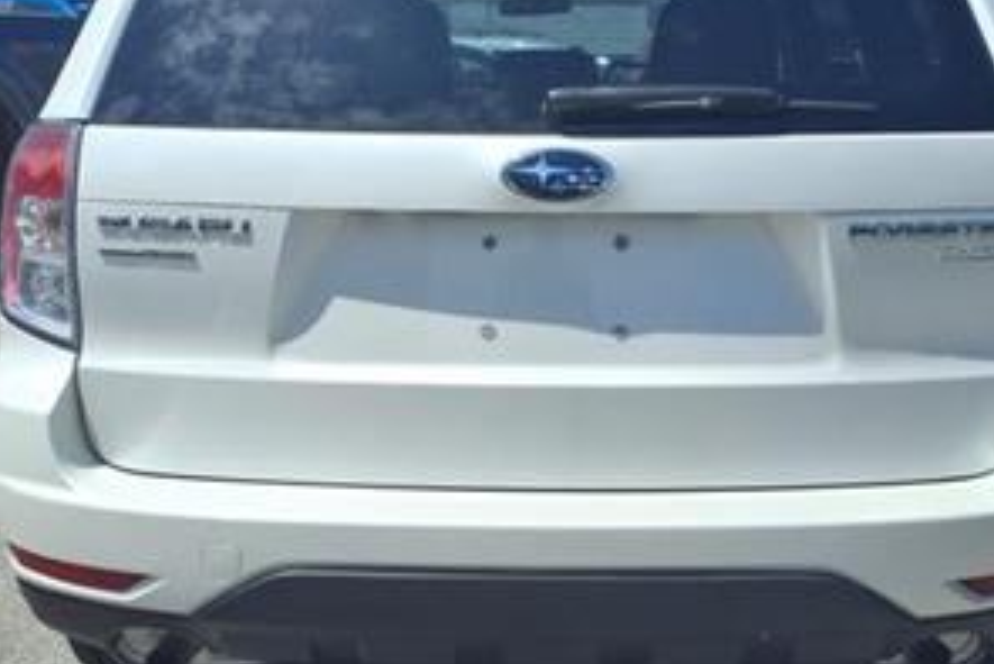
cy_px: 243
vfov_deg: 28.0
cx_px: 522
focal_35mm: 48
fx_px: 1326
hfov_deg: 41.1
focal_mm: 3.58
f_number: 1.9
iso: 40
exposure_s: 1/3333
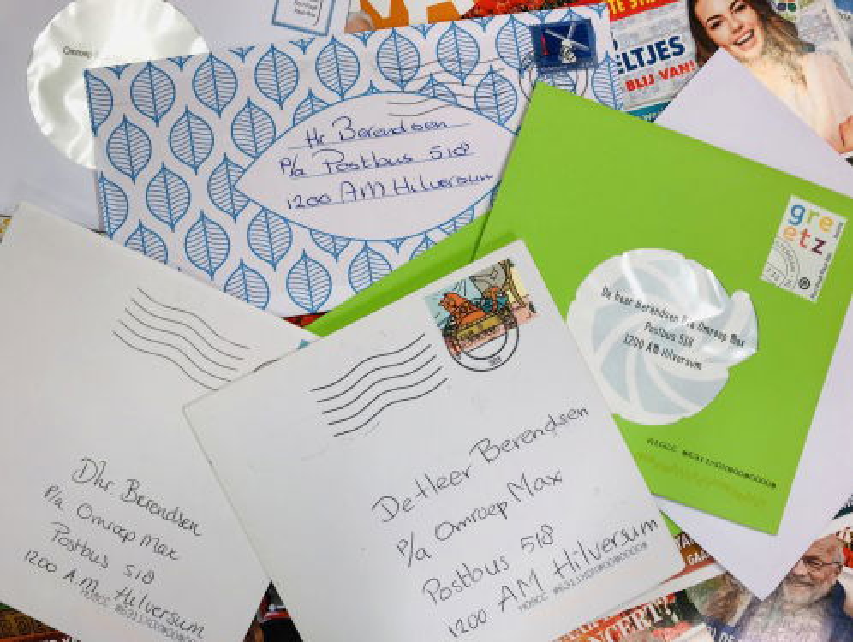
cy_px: 321
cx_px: 426
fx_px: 691
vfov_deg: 49.9
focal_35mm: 28
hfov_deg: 63.4
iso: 25
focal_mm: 3.99
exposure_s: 1/50
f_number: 1.8
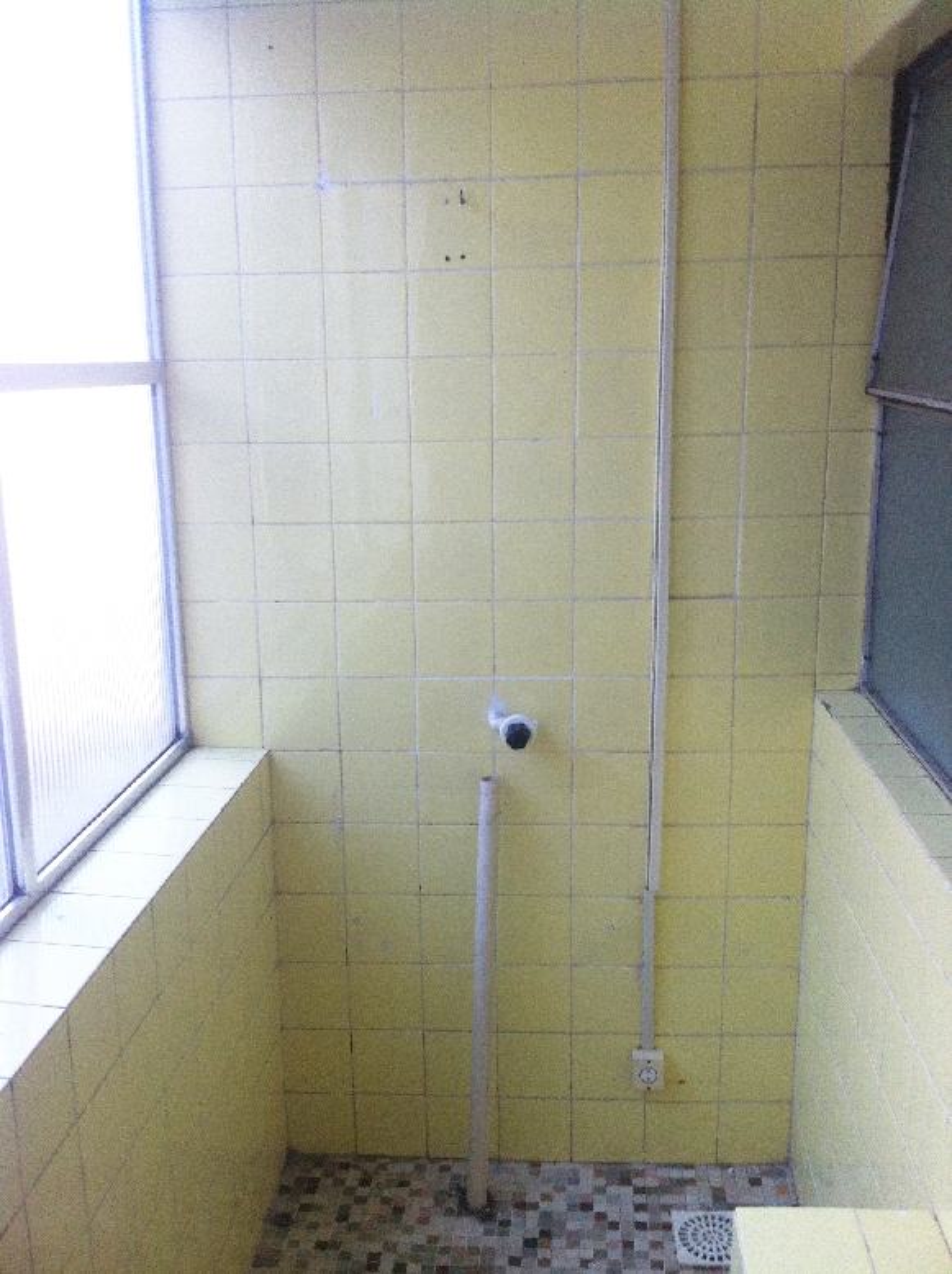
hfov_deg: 40.6
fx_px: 1287
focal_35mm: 35
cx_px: 476
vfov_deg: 52.7
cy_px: 637
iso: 100
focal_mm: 3.85
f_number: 2.8
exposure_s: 1/120
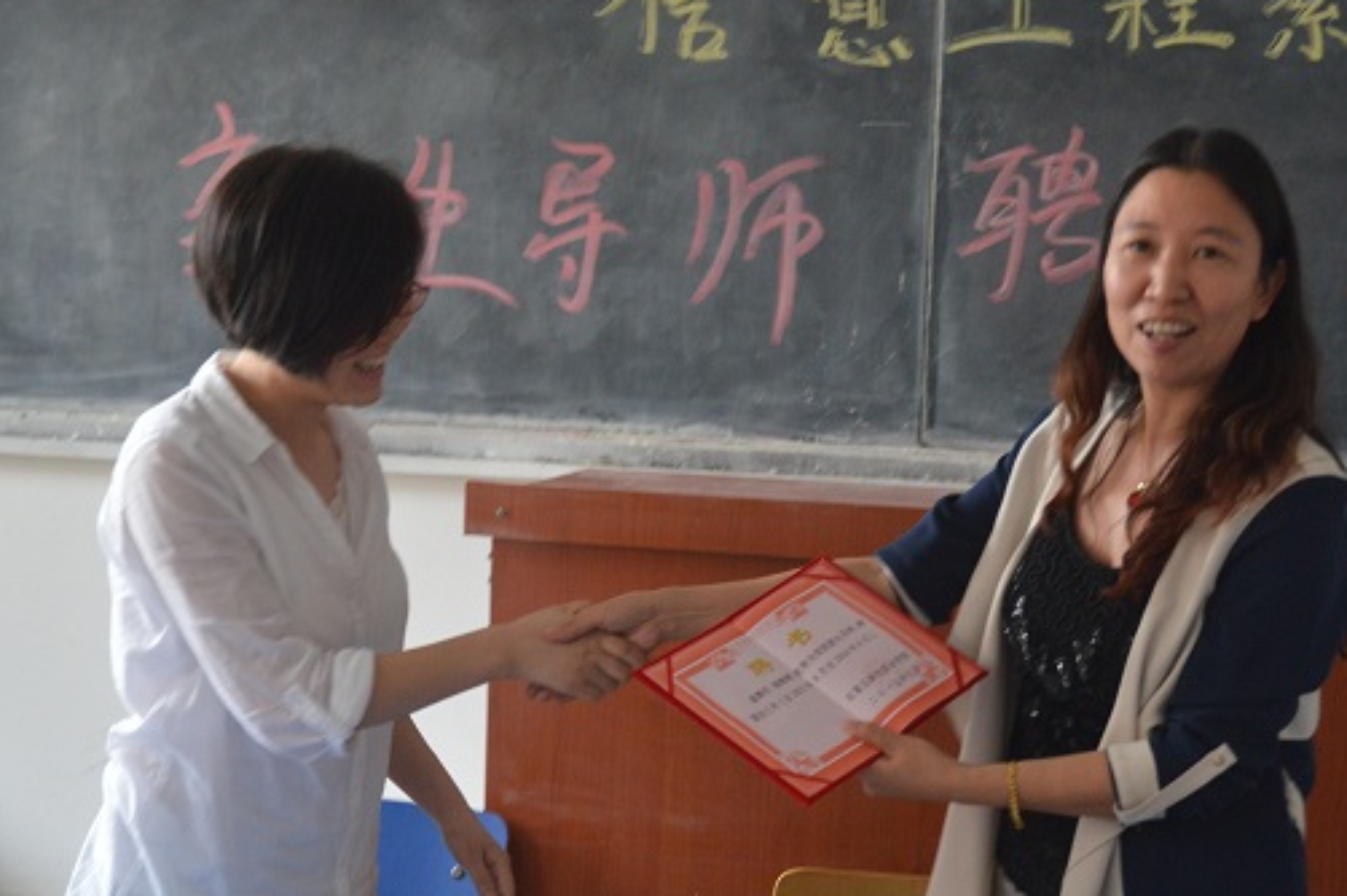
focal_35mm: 69
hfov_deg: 29.3
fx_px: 2580
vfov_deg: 19.7
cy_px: 518
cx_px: 623
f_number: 5.6
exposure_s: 1/50
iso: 800
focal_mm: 32
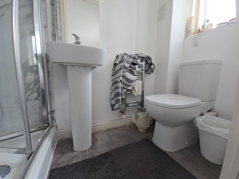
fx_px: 90
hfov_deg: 106.2
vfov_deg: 89.9
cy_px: 90
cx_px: 120
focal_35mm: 13
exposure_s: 1/100
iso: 250
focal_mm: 2.2
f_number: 2.2
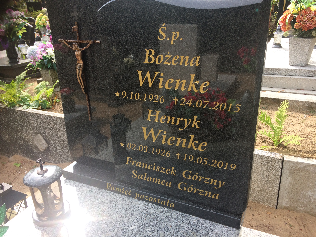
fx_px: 265
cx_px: 158
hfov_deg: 61.7
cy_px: 118
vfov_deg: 48.2
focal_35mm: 29
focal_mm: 4.15
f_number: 2.2
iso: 32
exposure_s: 1/672
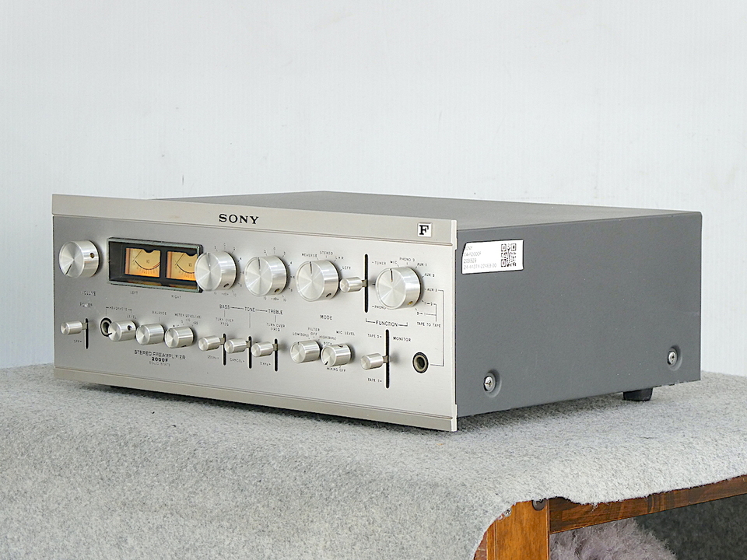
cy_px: 280
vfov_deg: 12.9
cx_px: 374
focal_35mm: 115
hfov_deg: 17.1
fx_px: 2482
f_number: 5.1
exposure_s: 1/30
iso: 200
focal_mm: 20.6
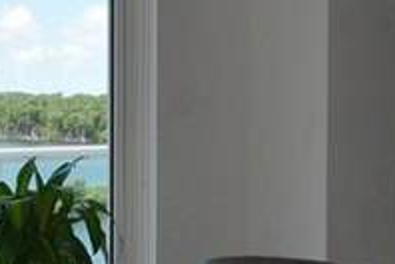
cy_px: 101
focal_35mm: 97
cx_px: -44
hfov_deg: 20.0
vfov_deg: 14.1
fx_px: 1064
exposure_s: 1/250
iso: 200
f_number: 8
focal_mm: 10
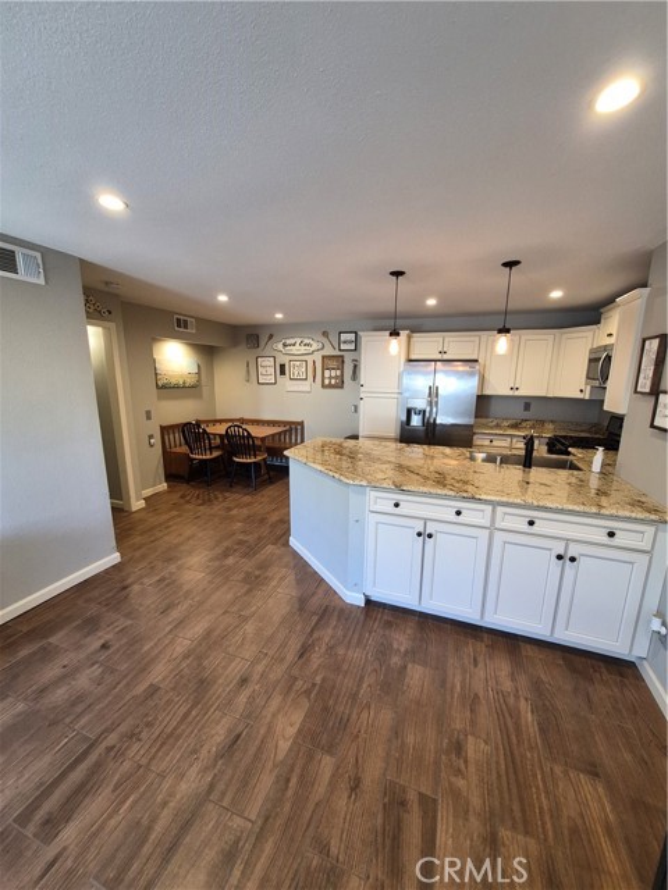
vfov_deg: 106.2
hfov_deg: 89.9
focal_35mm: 13
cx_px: 334
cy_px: 445
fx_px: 334
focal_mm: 1.74
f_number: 2.2
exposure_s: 1/60
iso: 320
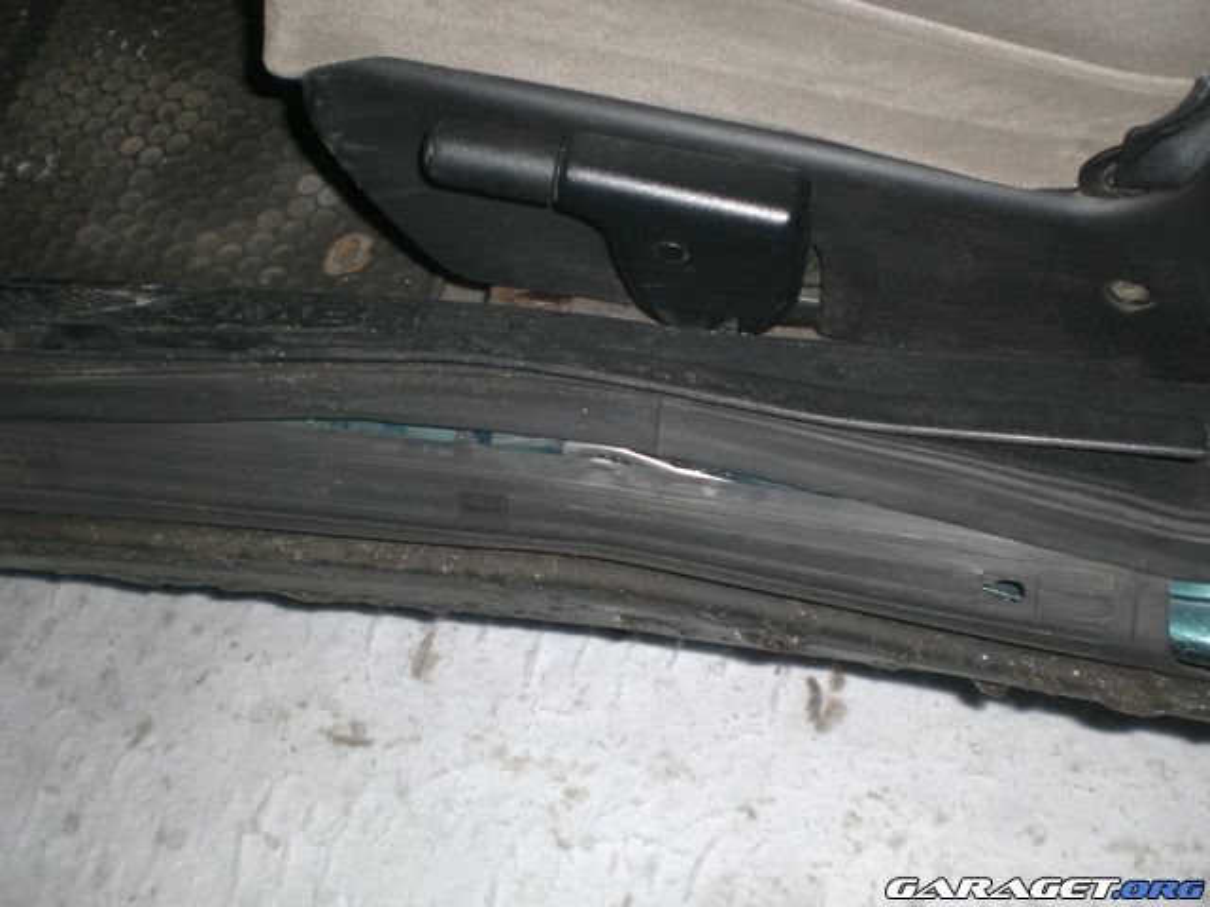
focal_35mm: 38
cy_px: 454
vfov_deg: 37.7
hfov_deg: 49.0
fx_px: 1328
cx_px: 605
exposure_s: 1/60
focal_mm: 6.3
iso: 100
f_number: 3.1
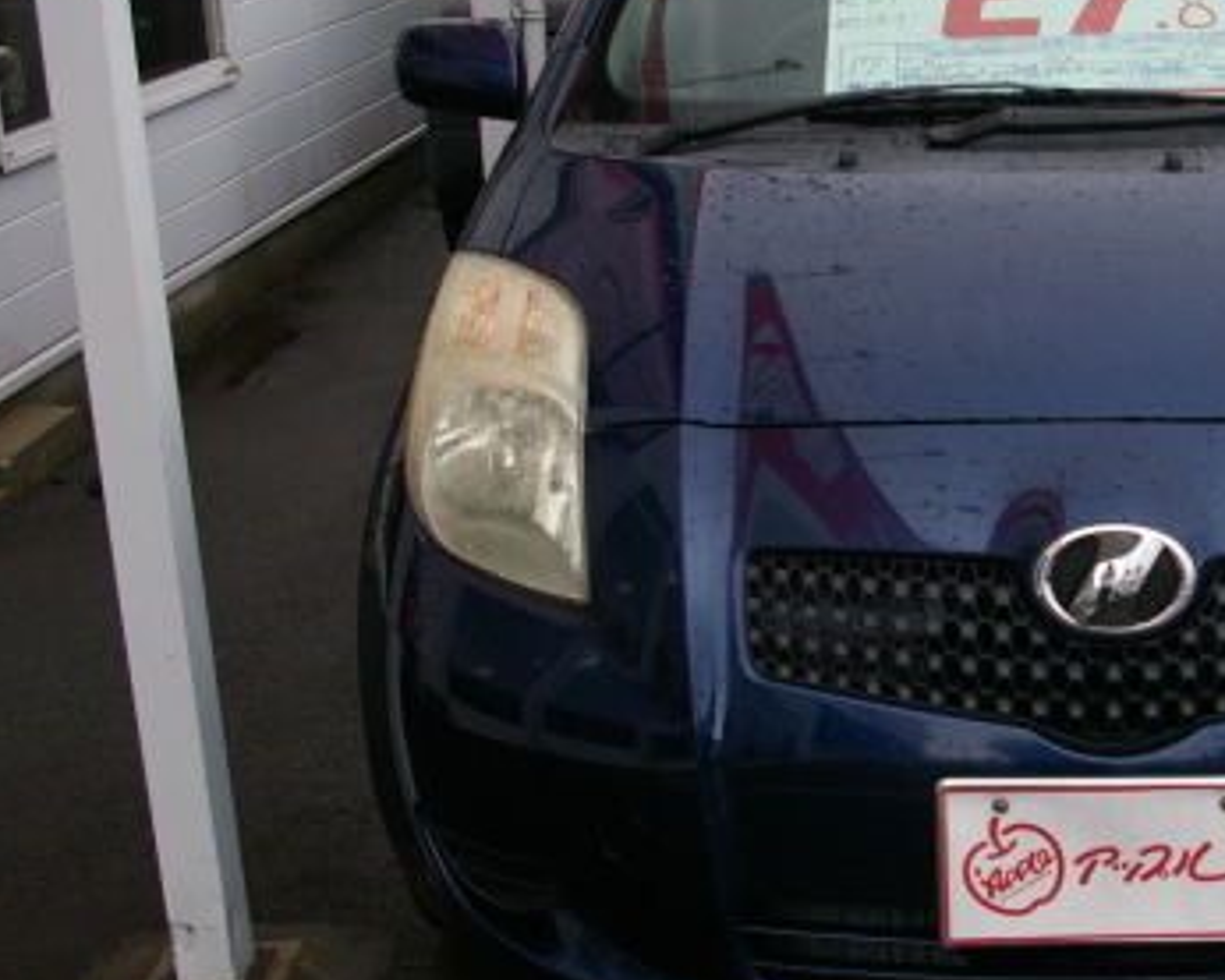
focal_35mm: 60
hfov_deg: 30.2
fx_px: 2171
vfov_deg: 25.4
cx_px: 1094
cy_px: 361
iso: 200
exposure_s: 1/125
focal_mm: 23
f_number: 6.7
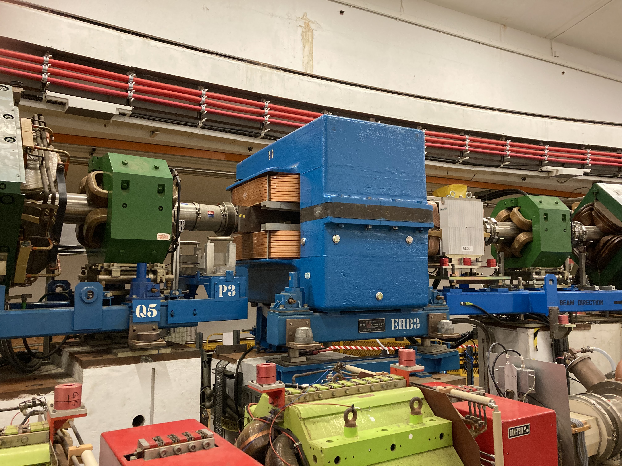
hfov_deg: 63.4
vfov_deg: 49.7
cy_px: 233
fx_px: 503
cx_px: 311
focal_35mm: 28
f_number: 1.8
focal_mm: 3.99
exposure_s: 1/50
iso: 250
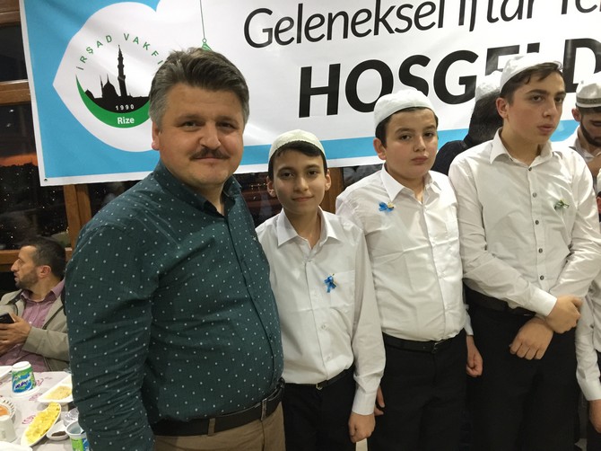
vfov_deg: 48.2
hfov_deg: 61.7
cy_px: 226
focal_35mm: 29
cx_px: 300
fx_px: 503
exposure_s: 1/17
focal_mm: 4.15
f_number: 2.2
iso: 160
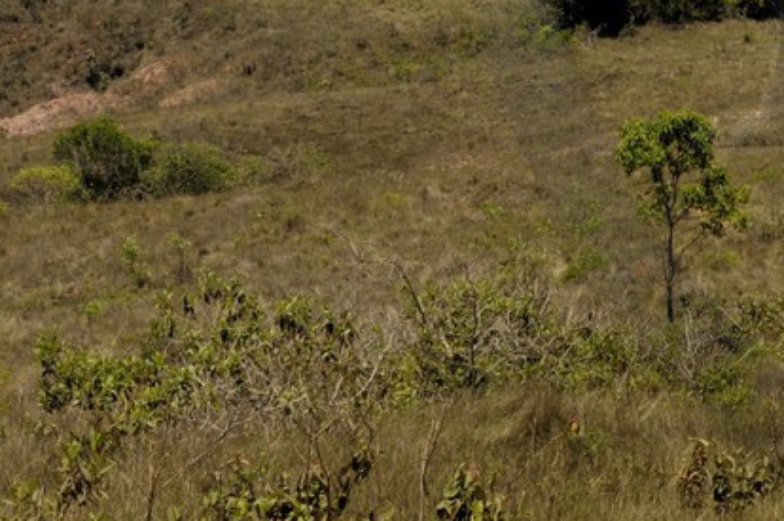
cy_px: -161
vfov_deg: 5.9
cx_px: 1229
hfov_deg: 8.6
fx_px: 5046
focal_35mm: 232
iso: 100
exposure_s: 1/160
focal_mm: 40
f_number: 13
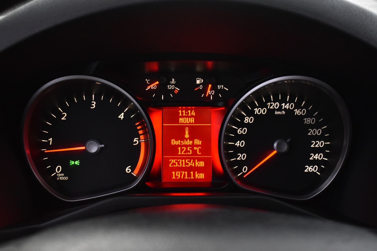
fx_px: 456
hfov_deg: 45.0
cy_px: 126
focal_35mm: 44
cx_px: 188
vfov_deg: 30.8
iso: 1250
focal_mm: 29
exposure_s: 1/15
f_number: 5.6
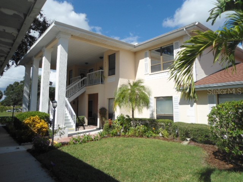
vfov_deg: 53.1
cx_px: 122
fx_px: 183
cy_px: 91
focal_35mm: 26
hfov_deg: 67.3
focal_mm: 4.7
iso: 80
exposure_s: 1/250
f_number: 8
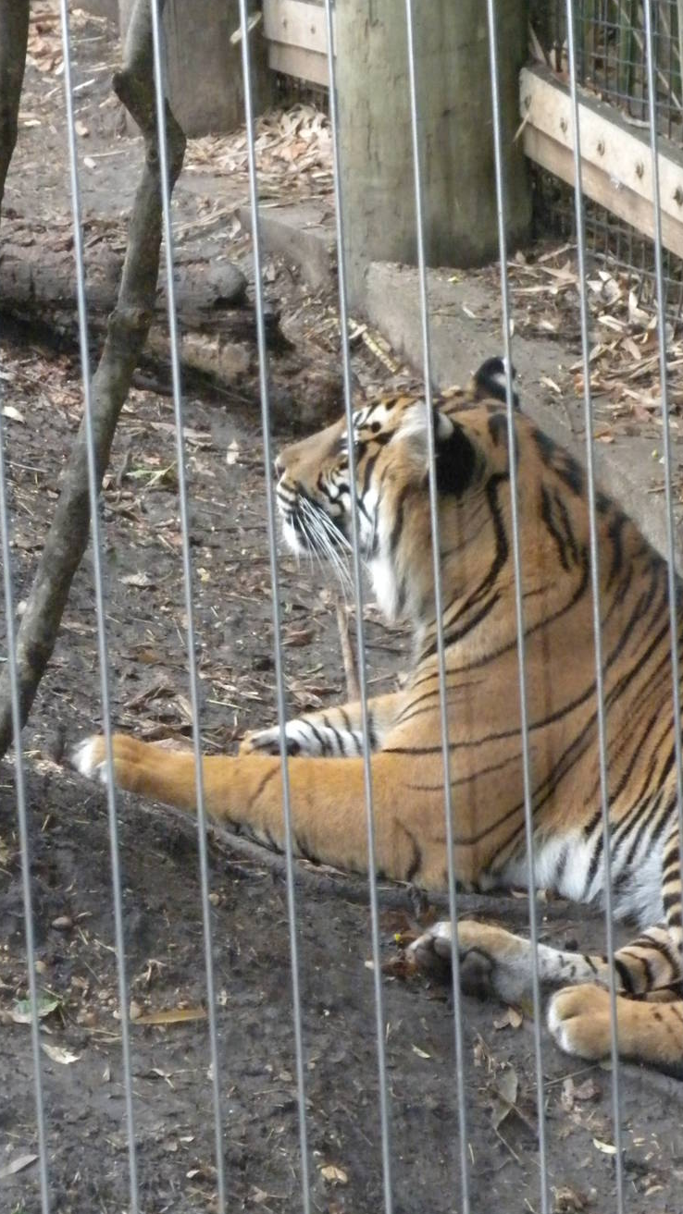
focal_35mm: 158
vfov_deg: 13.6
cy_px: 517
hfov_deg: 7.7
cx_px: 426
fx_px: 5090
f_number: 5.1
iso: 800
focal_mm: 21
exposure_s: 1/30
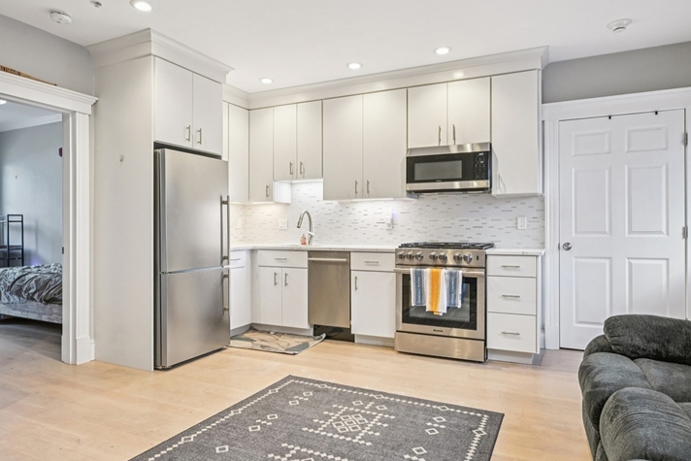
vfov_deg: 55.1
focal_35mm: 23
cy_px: 226
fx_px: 442
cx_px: 349
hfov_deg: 76.1
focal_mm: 16
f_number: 8
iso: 400
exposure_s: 1/13
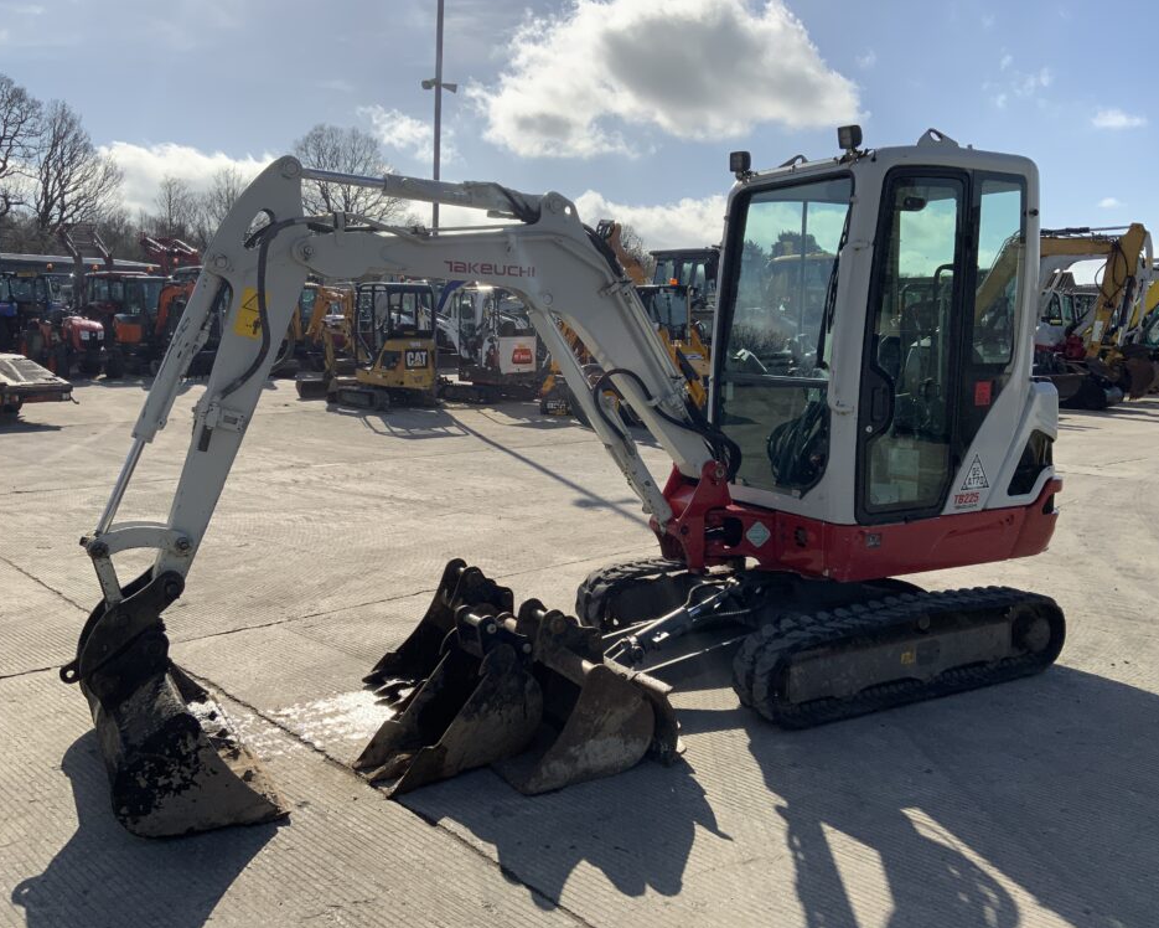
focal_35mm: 31
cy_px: 455
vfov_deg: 47.1
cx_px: 583
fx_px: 1063
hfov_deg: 57.2
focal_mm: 3
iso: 20
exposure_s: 1/3534
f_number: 1.8
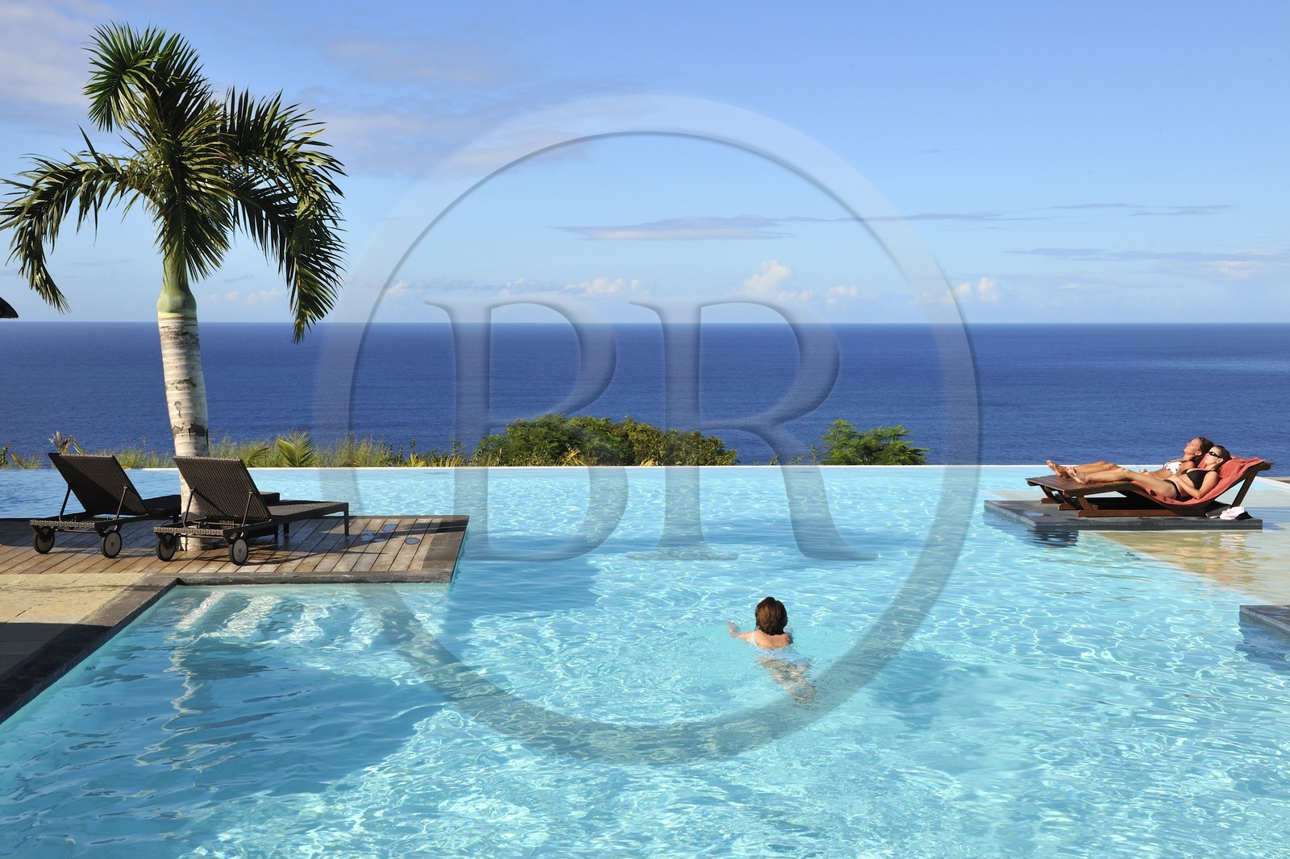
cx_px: 645
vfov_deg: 28.1
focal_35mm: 48
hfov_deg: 41.1
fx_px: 1720
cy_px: 430
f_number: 18
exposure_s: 1/160
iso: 200
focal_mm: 48
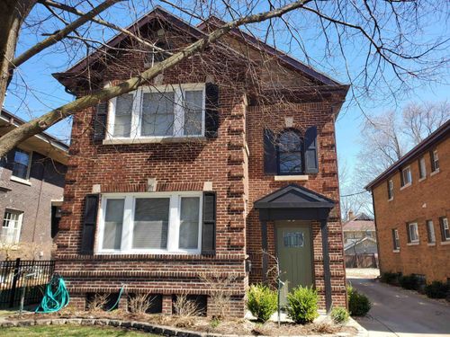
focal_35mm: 26
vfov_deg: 53.1
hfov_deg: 67.3
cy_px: 168
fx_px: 338
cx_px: 225
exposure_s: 1/575
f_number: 2.4
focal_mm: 4.3
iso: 50
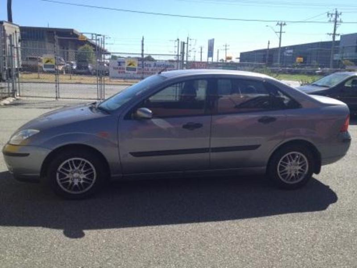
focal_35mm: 35
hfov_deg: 52.6
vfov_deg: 40.7
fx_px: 361
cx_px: 178
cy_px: 134
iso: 50
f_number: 2.4
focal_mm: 4.28
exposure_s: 1/1284
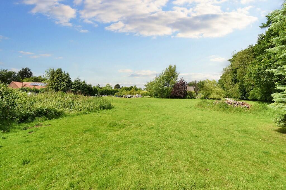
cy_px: 95
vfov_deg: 77.3
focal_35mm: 15
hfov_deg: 100.4
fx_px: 119
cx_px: 143
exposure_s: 1/320
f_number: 9
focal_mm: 10
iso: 100
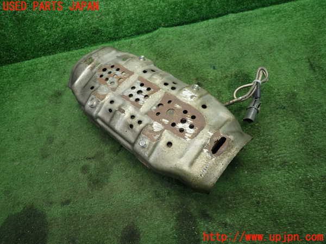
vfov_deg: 54.9
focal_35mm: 25
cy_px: 122
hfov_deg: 69.4
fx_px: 235
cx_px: 163
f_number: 2
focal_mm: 4.5
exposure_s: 1/60
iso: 200
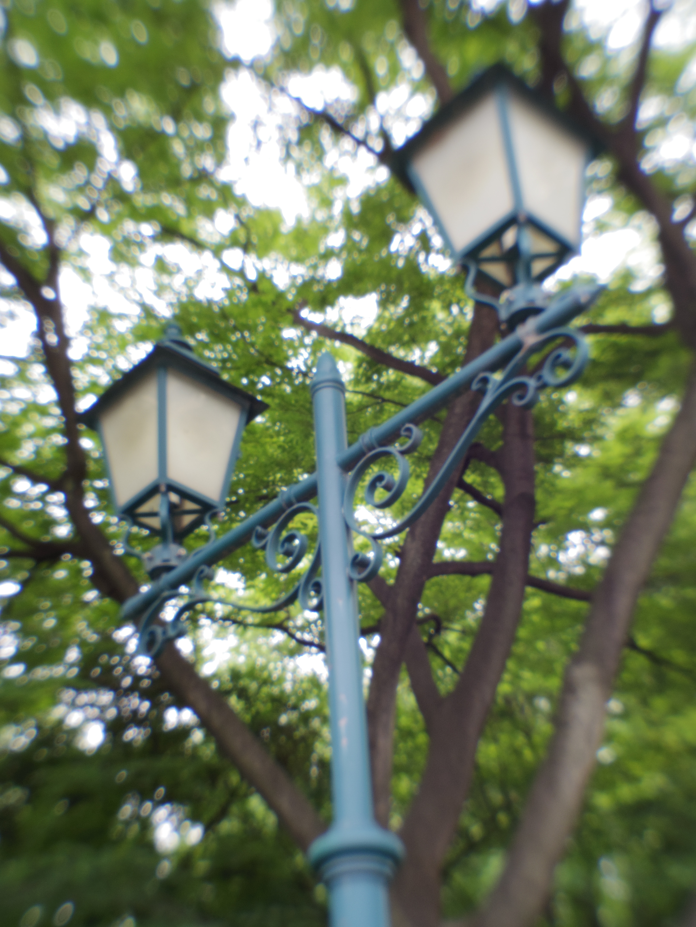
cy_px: 464
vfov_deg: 36.2
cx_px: 348
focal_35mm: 53
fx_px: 1421
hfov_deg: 27.5
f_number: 9
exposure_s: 1/20
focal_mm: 11.5
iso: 100
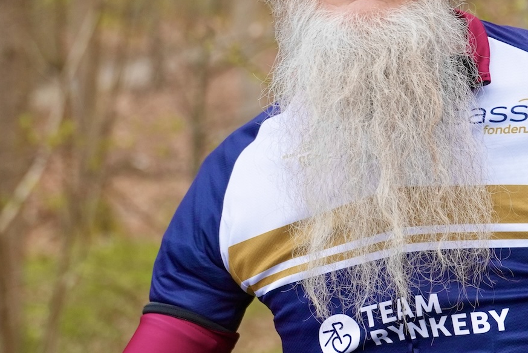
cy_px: 99
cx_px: 386
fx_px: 2084
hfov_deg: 14.4
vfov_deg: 9.7
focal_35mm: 142
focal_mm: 62
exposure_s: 1/160
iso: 1000
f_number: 4
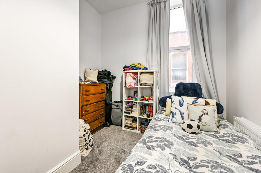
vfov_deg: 81.1
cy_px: 86
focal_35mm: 14
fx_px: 101
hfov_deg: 104.3
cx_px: 130
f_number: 9
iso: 400
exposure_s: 1/4
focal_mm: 14
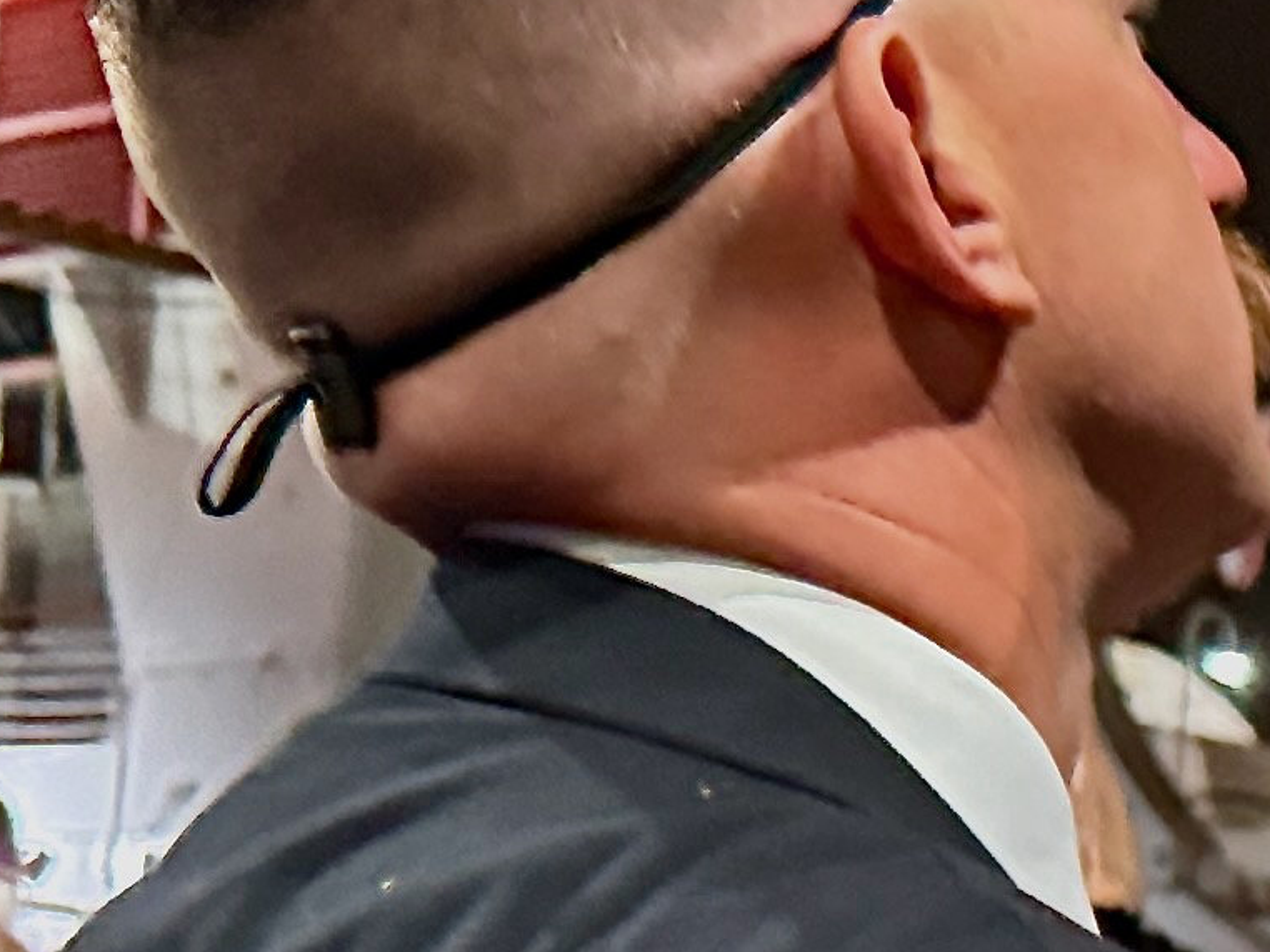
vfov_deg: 11.4
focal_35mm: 127
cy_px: 1139
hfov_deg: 13.0
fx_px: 4658
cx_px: 2697
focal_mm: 6.76
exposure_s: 1/40
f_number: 1.78
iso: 800
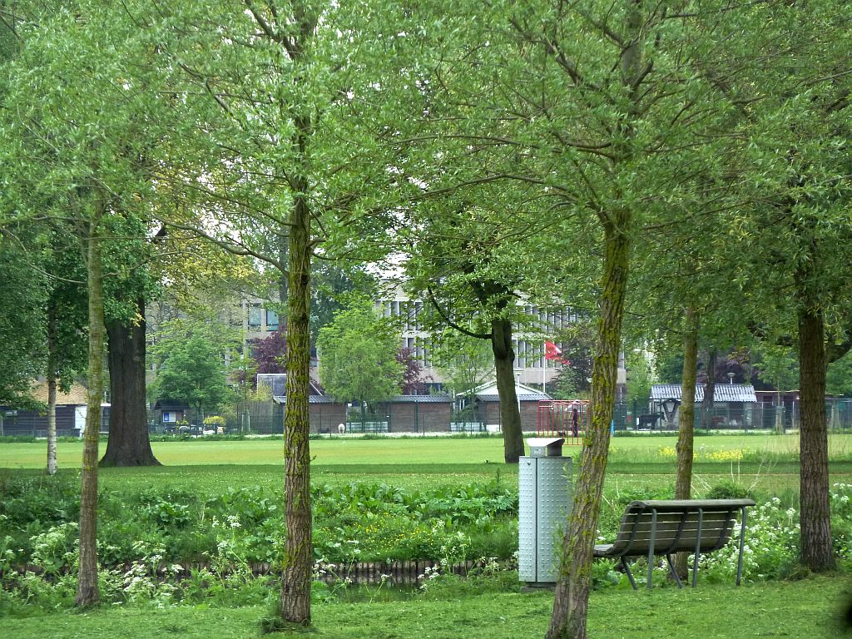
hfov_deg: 8.8
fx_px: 5538
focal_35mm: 225
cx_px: 426
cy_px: 320
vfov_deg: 6.6
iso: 250
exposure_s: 1/80
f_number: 4.6
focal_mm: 37
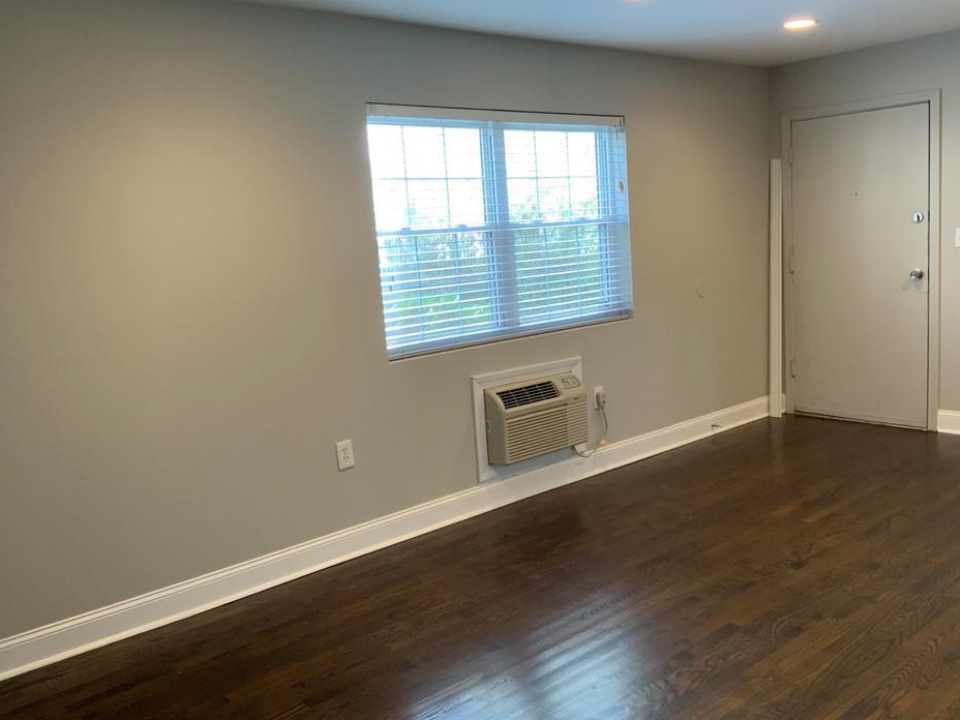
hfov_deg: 56.8
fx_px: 887
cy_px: 352
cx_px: 486
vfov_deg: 44.2
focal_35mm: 32
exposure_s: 1/60
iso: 125
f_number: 1.8
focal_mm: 3
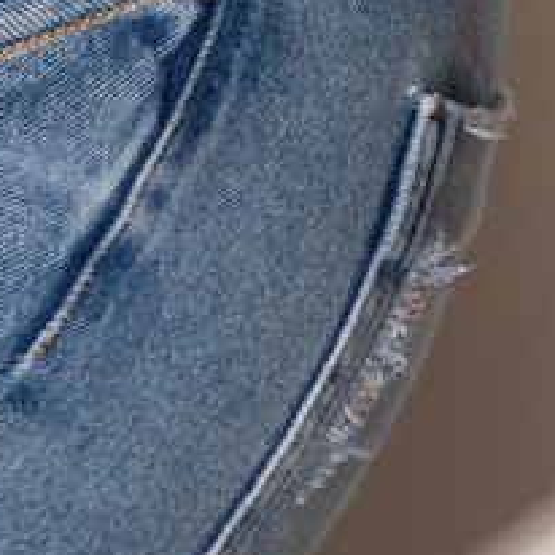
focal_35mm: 519
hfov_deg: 3.3
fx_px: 9414
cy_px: -1336
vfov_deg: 3.3
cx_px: -665
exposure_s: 1/125
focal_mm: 70
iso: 320
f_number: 10
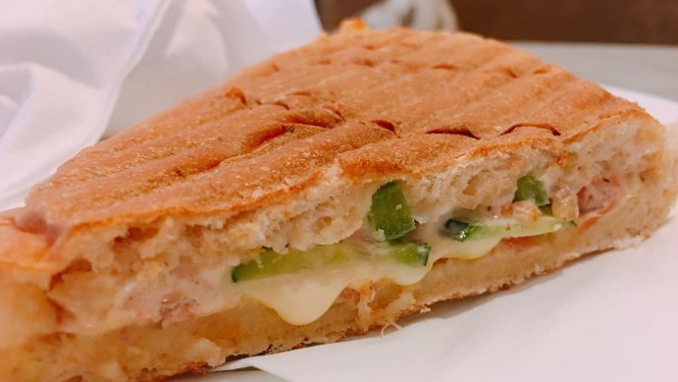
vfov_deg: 36.4
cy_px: 251
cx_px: 338
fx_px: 575
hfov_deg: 61.0
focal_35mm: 32
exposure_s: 1/10
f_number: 2.2
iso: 100
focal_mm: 4.15
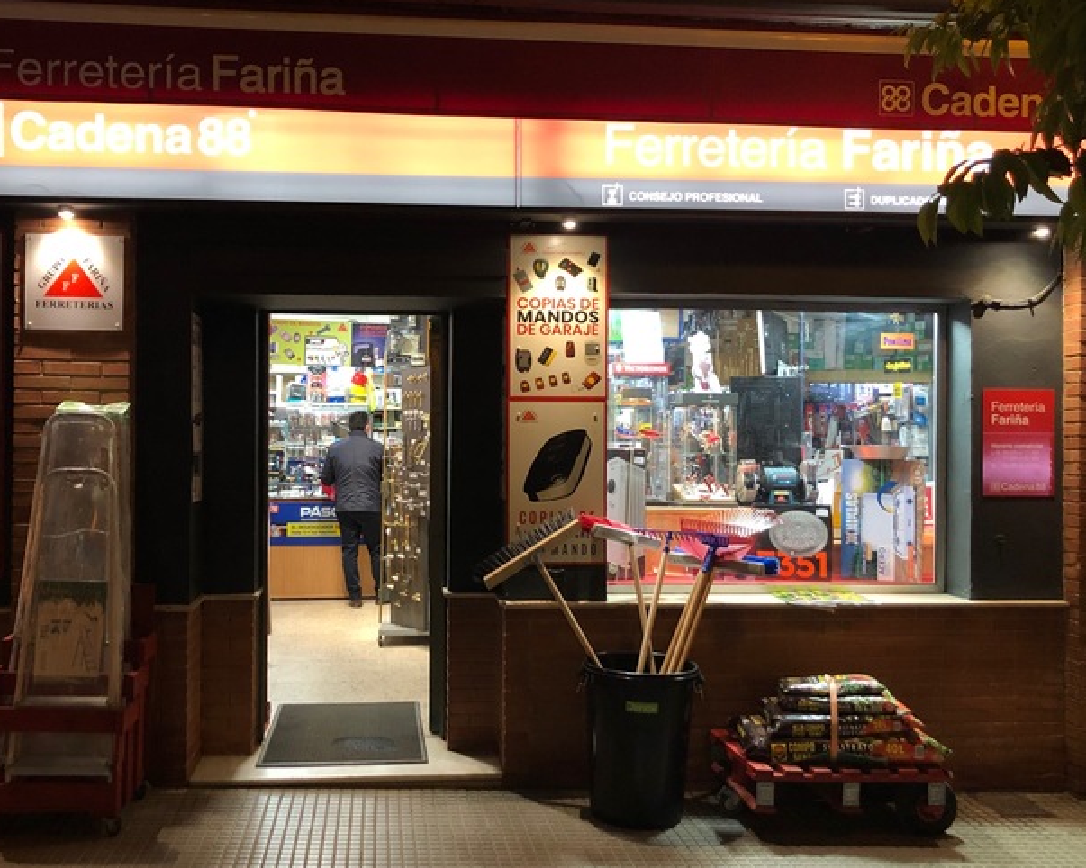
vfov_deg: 43.3
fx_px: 1092
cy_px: 451
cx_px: 479
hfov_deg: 52.7
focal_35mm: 34
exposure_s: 1/17
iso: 80
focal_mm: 3.99
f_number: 1.8
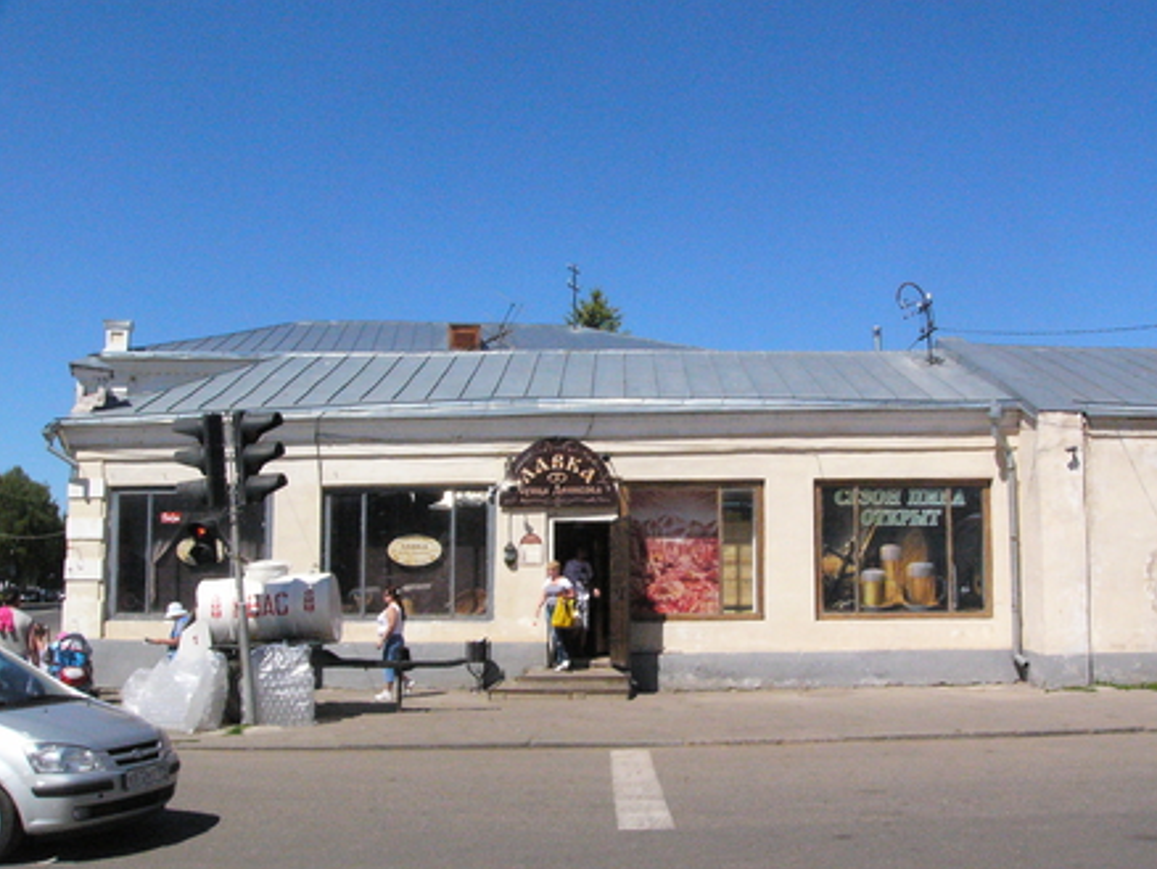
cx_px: 592
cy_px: 441
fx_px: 1237
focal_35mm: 37
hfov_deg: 50.1
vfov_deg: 38.7
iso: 400
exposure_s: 1/2000
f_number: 8
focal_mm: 6
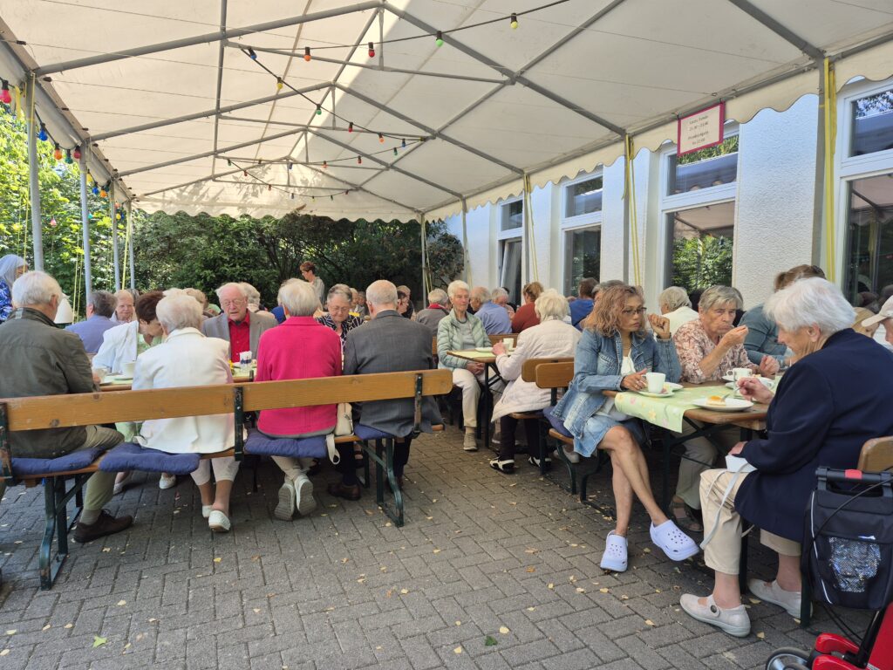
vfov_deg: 58.9
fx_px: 593
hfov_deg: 73.9
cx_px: 446
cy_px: 335
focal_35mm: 23
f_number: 1.8
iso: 32
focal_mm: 5.4
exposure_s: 1/180
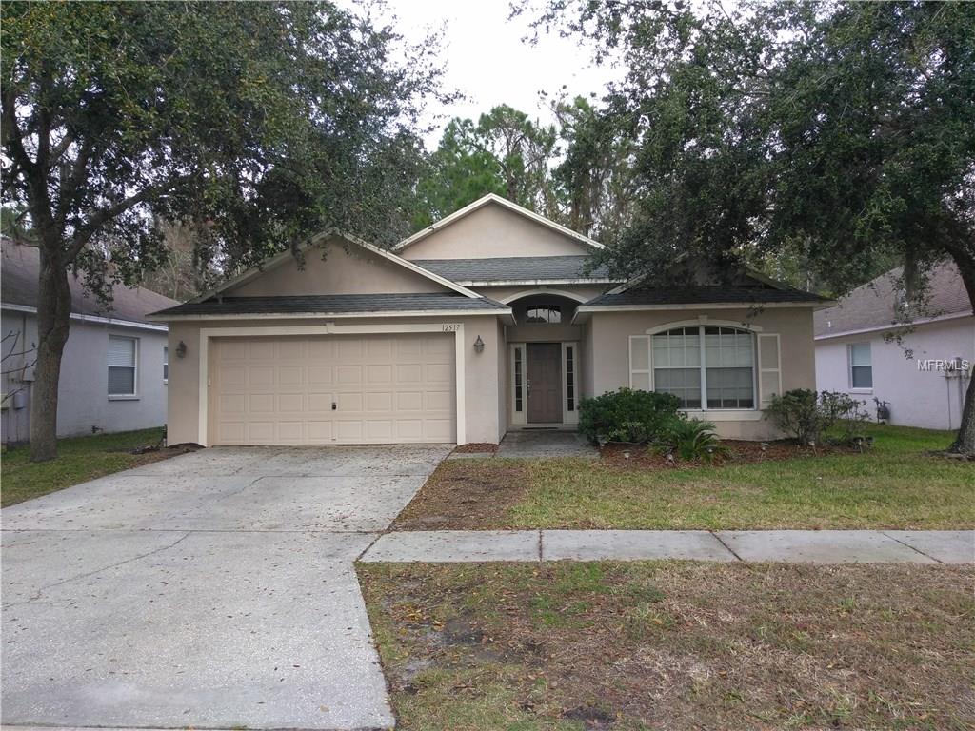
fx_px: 563
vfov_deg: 66.0
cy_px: 366
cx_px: 488
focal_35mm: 20
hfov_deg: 81.7
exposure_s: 1/187
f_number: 2.2
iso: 100
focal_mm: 3.46
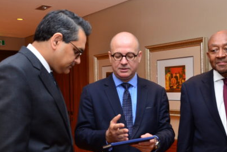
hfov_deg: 36.8
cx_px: 133
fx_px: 341
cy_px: 99
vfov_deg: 25.0
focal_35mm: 54
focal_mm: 24
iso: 1250
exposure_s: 1/80
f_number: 5.6
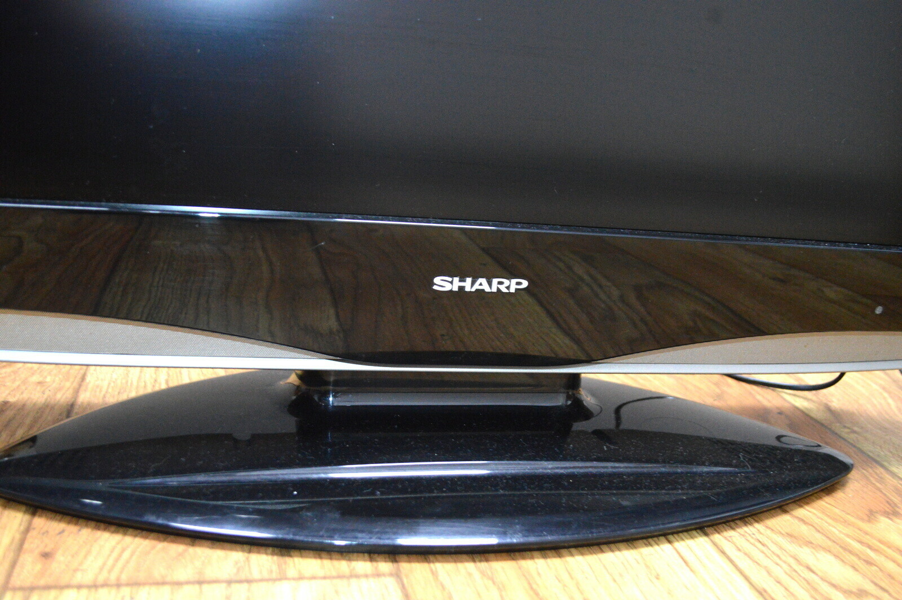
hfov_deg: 53.2
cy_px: 300
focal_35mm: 36
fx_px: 901
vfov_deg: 36.8
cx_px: 451
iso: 2500
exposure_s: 1/60
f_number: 4
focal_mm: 24
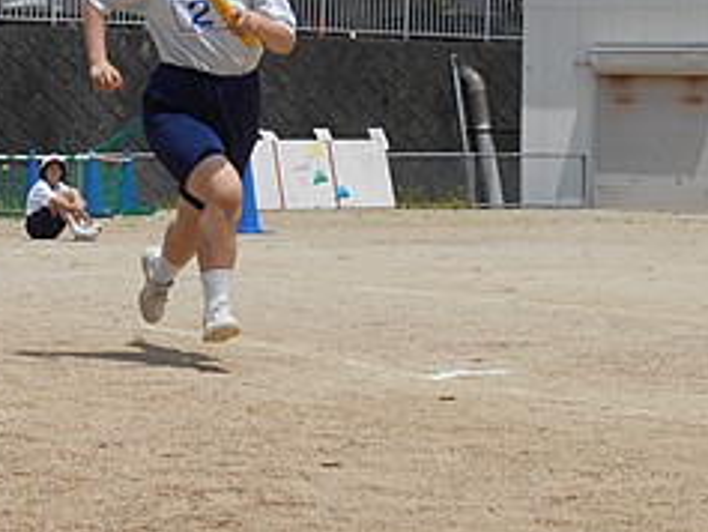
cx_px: 33
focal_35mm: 139
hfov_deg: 14.0
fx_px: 2844
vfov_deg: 10.7
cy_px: 172
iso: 80
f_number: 5.3
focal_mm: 11.6
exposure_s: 1/800
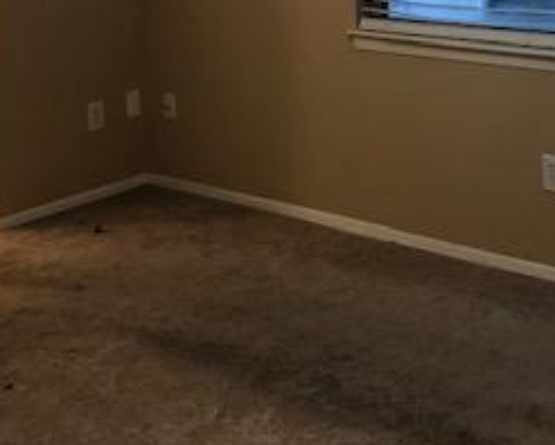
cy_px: -47
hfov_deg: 26.7
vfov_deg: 20.5
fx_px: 1167
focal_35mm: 71
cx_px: 341
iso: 100
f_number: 1.8
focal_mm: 4
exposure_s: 1/15
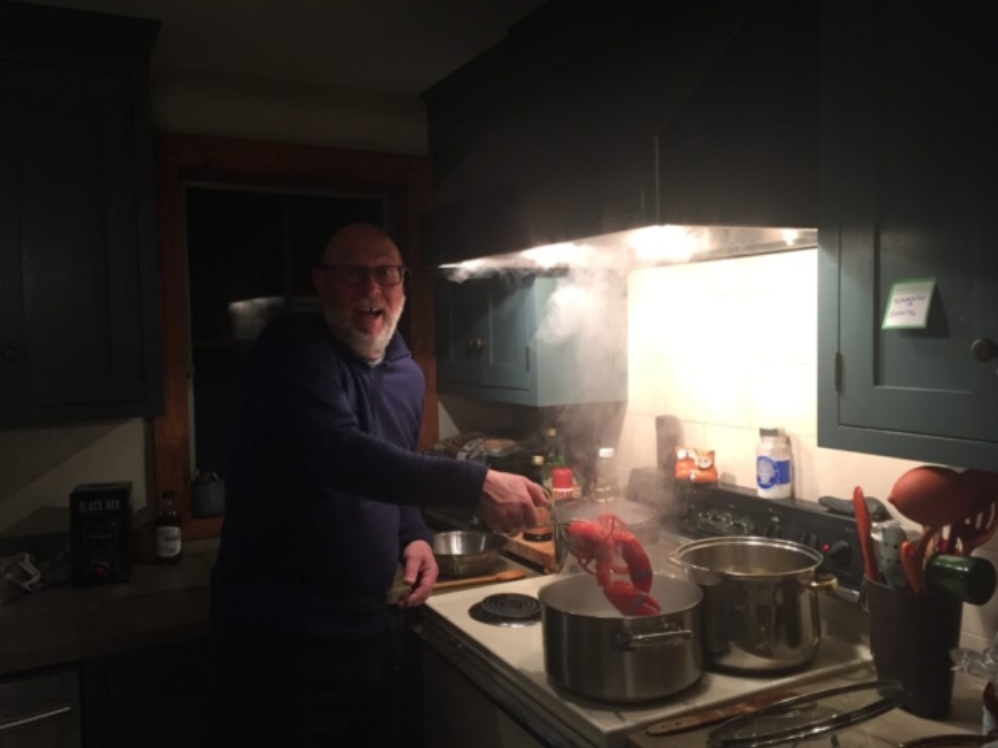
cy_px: 377
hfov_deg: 60.0
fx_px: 865
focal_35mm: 30
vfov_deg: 46.8
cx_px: 509
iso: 125
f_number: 2.2
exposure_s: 1/30
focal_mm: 4.15
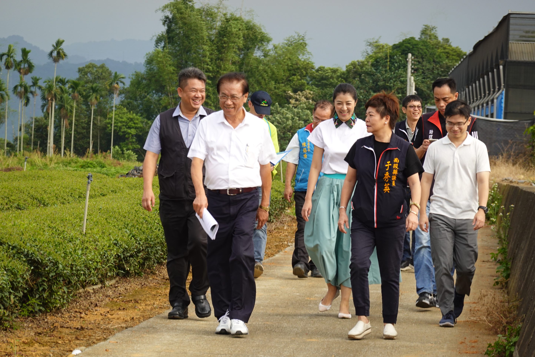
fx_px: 2467
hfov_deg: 12.4
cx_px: 268
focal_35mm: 166
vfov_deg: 8.3
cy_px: 178
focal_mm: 60.05
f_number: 4.5
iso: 125
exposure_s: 1/200
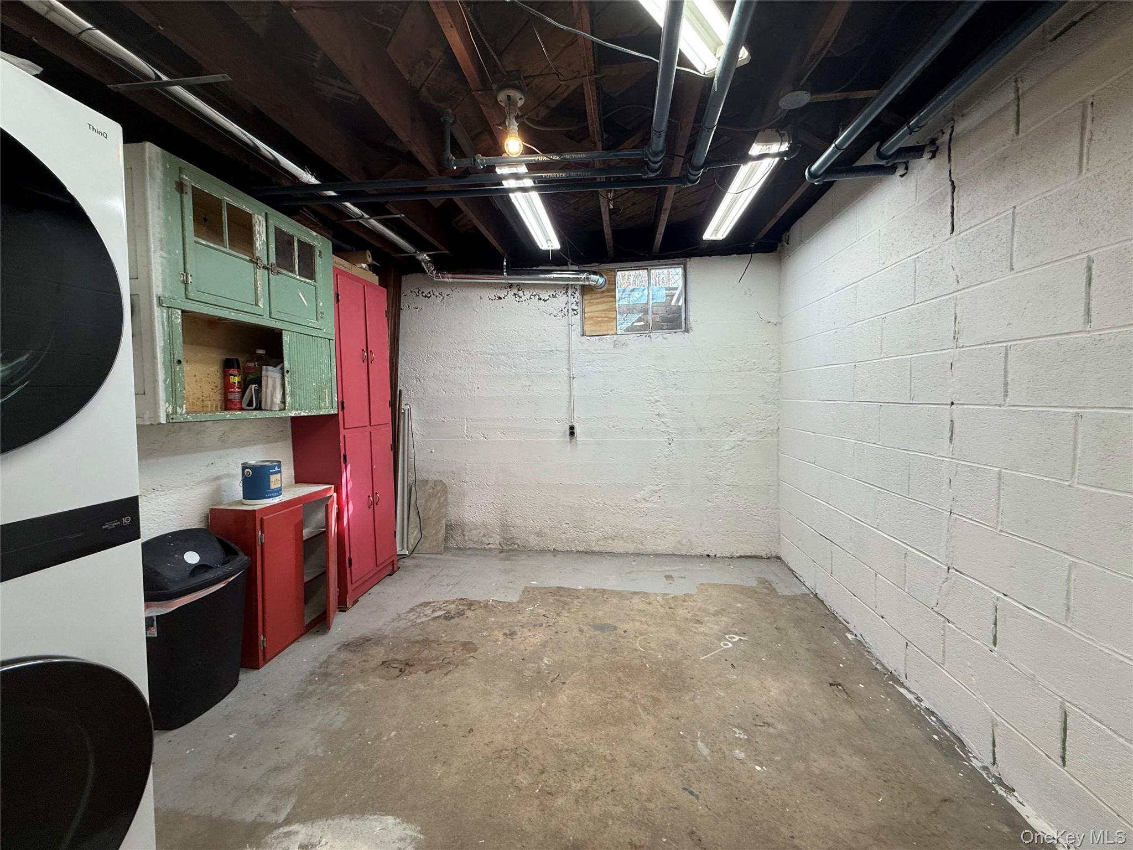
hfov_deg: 102.1
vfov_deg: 85.7
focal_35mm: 14
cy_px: 425
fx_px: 458
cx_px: 566
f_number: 2.2
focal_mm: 2.22
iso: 100
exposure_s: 1/120
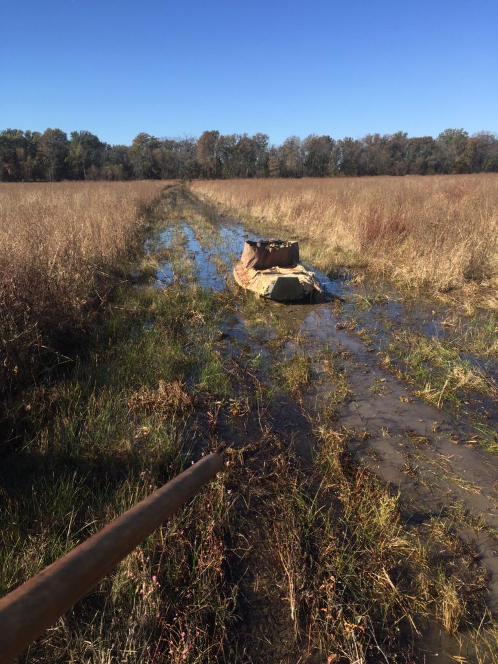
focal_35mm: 29
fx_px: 556
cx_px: 249
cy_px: 332
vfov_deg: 61.7
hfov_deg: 48.2
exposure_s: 1/1319
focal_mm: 4.15
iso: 32
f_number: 2.2
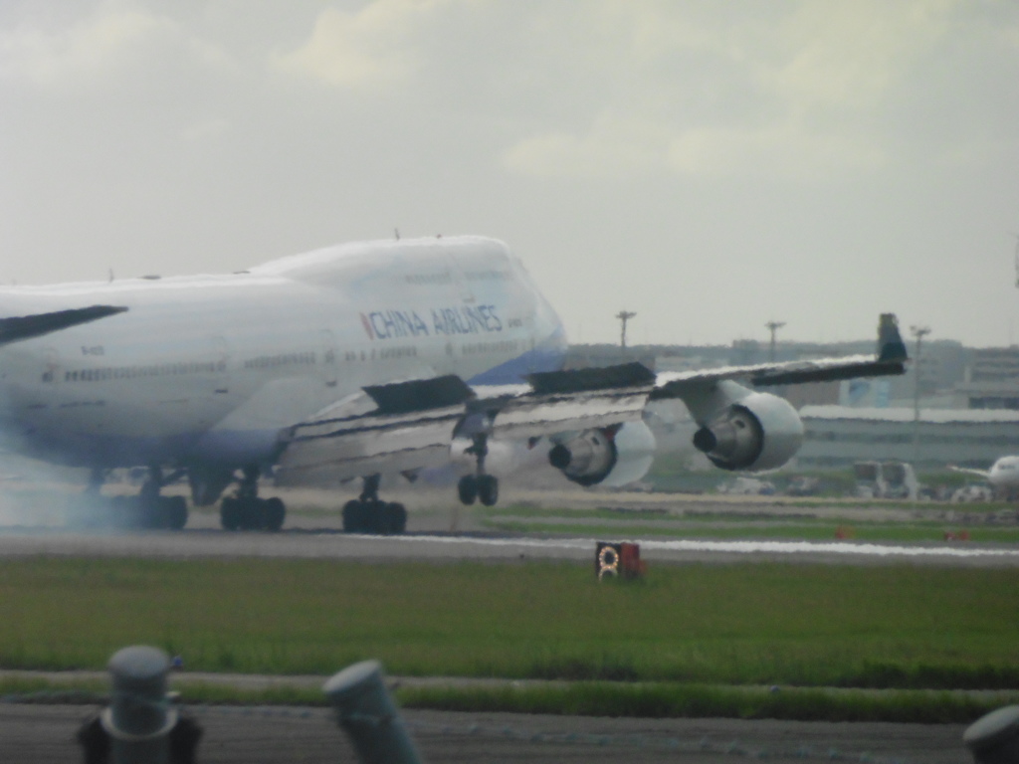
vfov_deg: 3.1
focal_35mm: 480
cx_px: 510
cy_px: 382
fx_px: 14130
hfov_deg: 4.1
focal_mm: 86
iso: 400
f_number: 6.4
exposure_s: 1/640
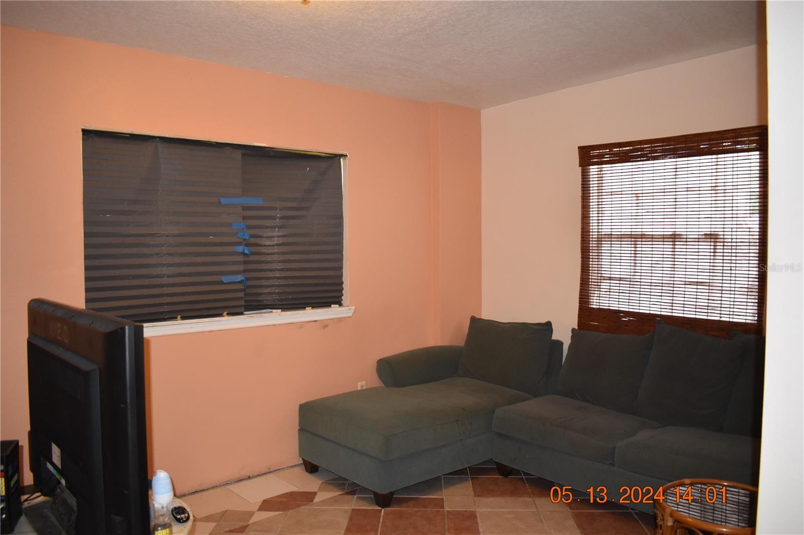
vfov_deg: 47.9
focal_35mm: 27
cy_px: 268
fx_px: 603
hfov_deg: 67.4
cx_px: 402
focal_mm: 18
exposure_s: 1/60
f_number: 3.5
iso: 1600
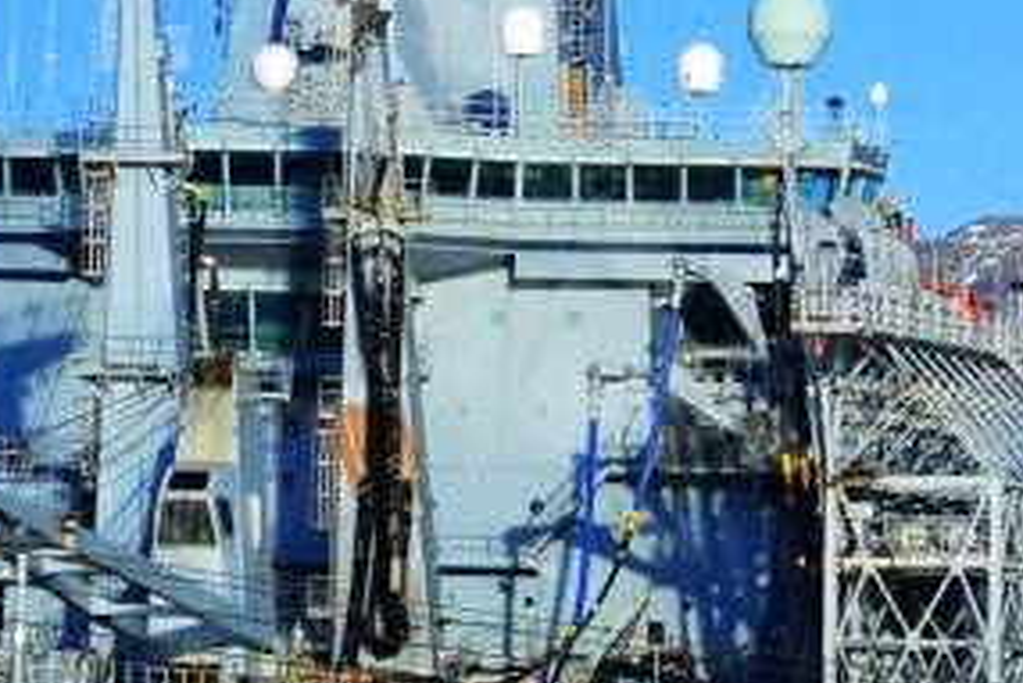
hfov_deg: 4.7
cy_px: 420
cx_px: 61
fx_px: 12509
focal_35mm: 440
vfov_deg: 3.1
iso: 200
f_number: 7.1
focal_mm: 82
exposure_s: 1/1000
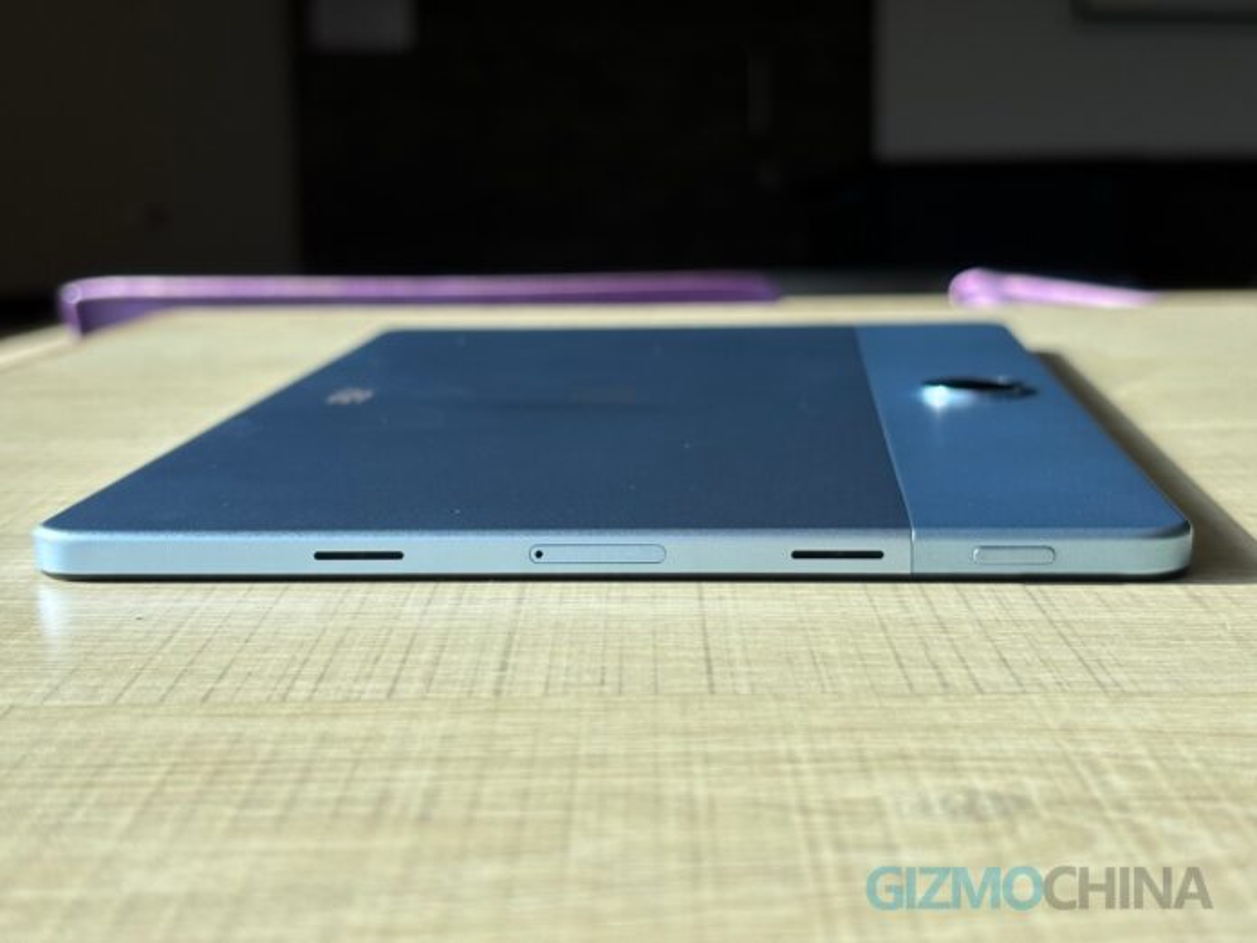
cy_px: 472
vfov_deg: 28.0
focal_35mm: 52
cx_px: 628
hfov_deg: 36.8
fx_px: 1888
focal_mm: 5.96
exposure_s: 1/1000
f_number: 1.6
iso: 32
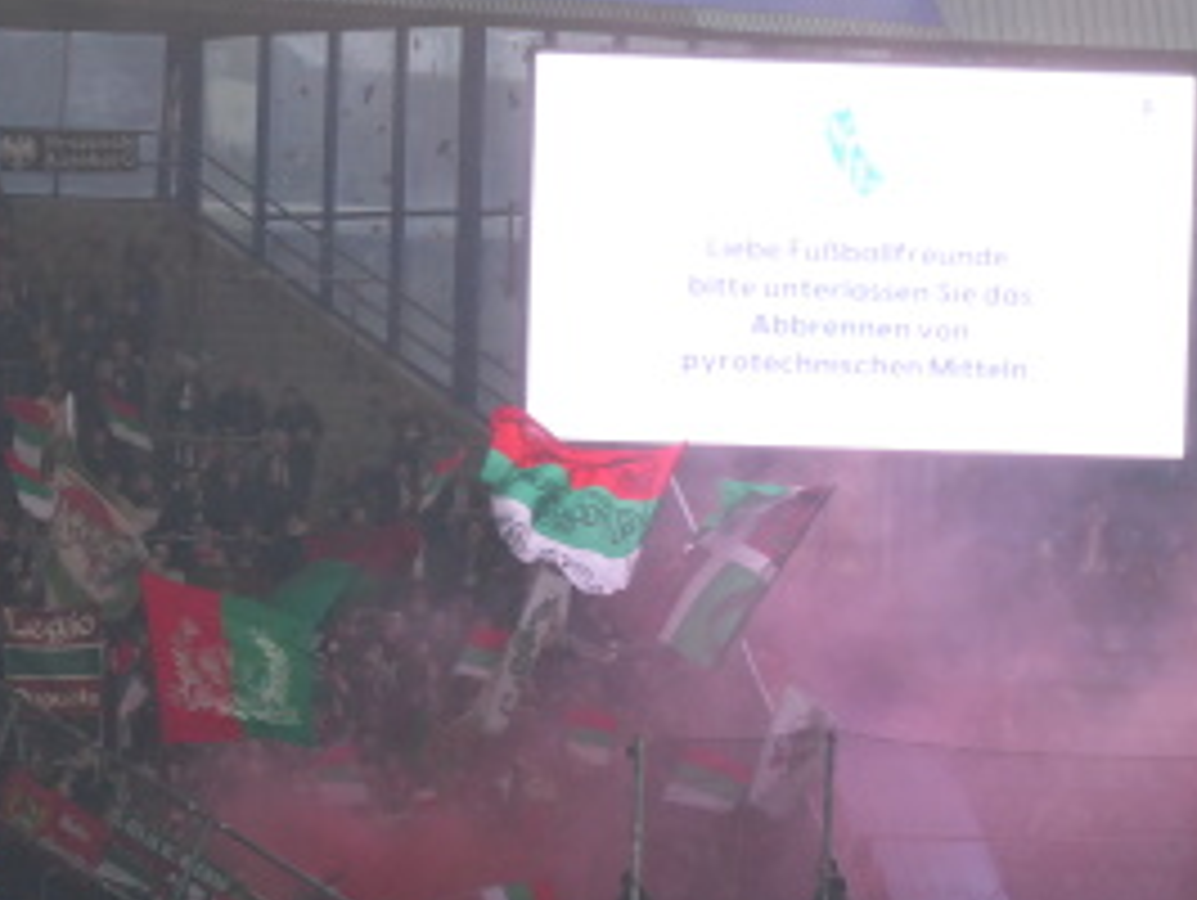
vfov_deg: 3.5
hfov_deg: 4.7
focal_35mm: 423
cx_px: 873
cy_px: 716
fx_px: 14640
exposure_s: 1/60
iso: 400
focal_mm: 44.8
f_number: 5.6
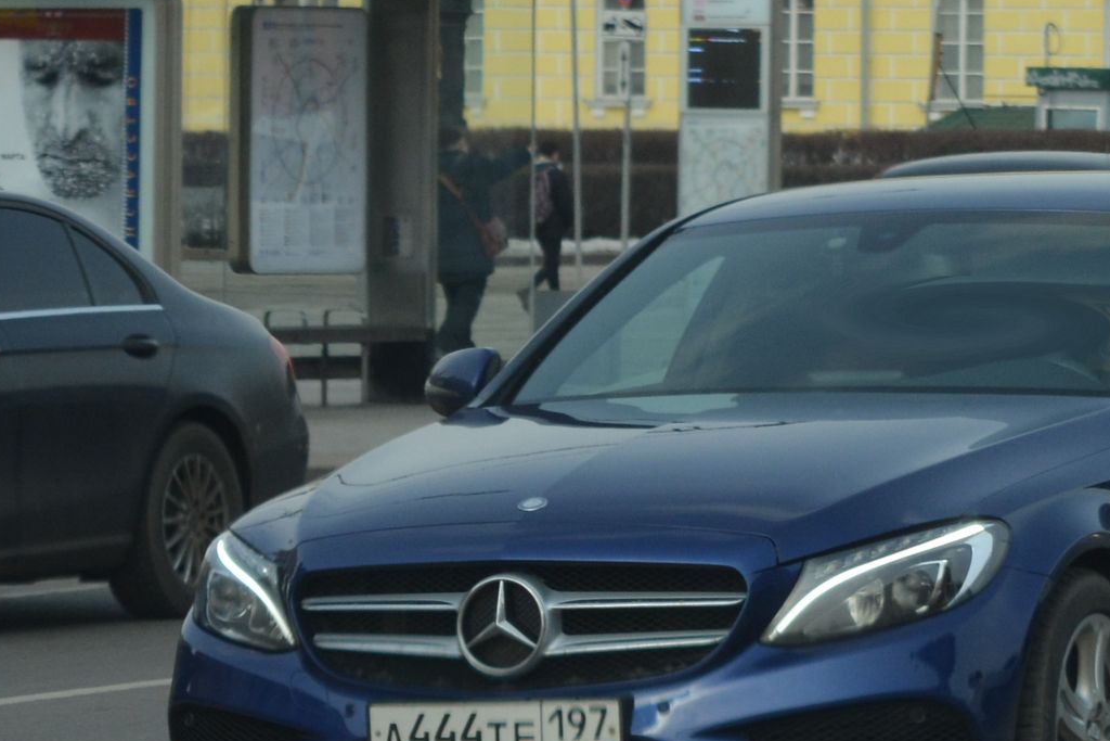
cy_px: 282
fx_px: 4964
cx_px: 831
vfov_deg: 8.5
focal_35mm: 161
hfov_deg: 12.7
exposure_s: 1/1250
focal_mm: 55
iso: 400
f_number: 5.6
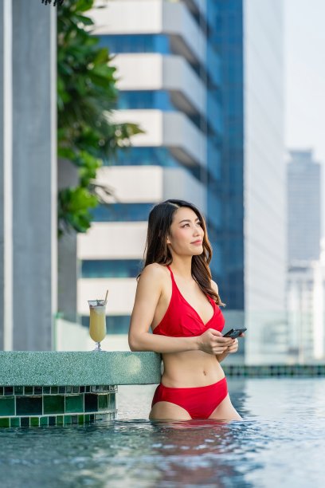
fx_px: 2437
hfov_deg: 7.6
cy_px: 244
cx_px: 162
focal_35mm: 180
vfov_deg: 11.4
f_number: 5.6
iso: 200
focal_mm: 180
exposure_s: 1/160
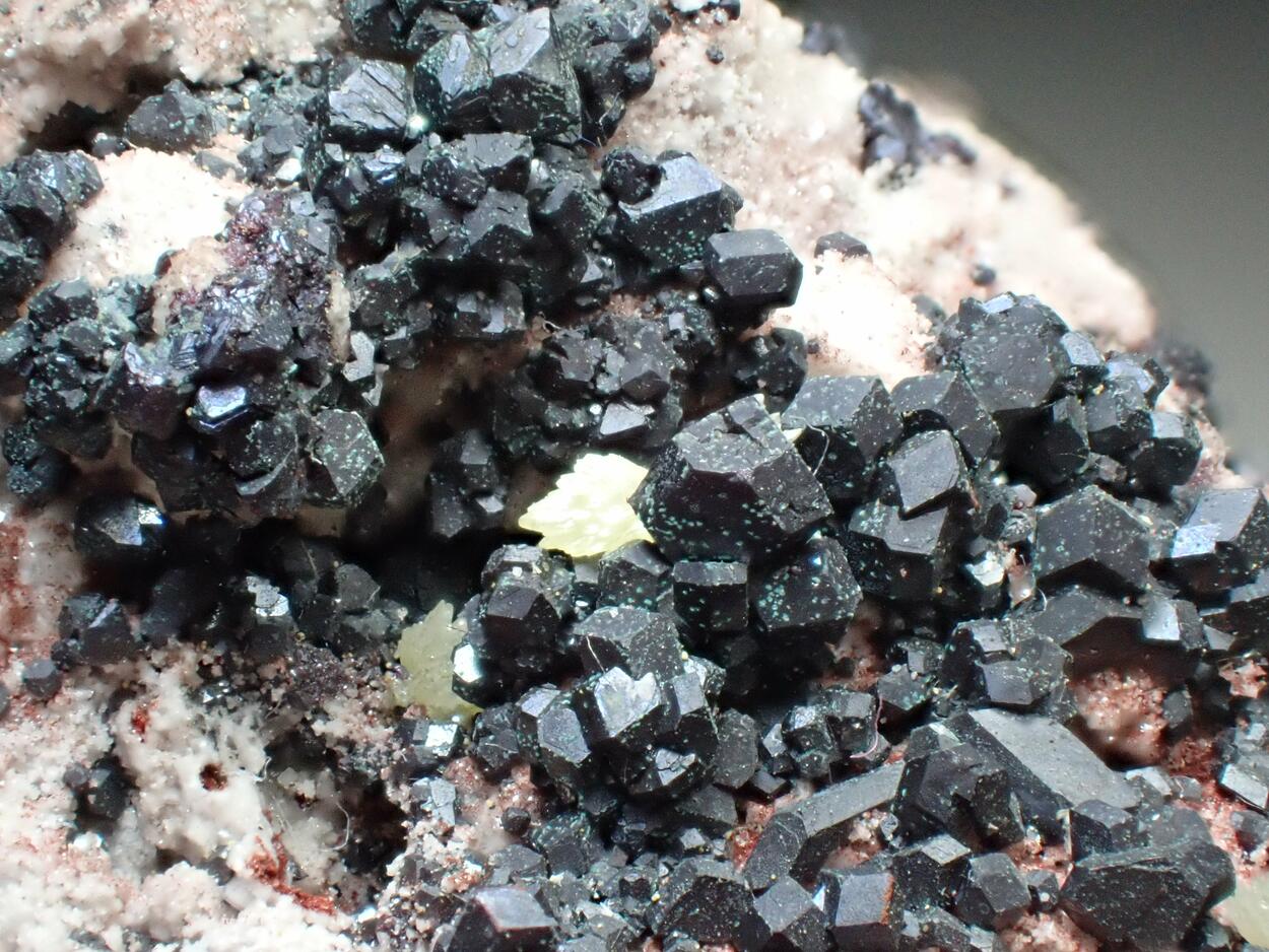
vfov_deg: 14.8
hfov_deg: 19.6
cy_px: 476
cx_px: 634
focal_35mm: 100
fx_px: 3667
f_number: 6.3
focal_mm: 18
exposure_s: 1/400
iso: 800
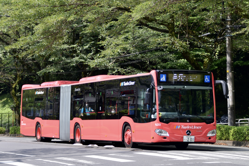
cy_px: 83
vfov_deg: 13.8
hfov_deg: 20.6
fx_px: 685
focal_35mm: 99
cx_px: 124
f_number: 5
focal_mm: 66
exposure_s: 1/500
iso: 125
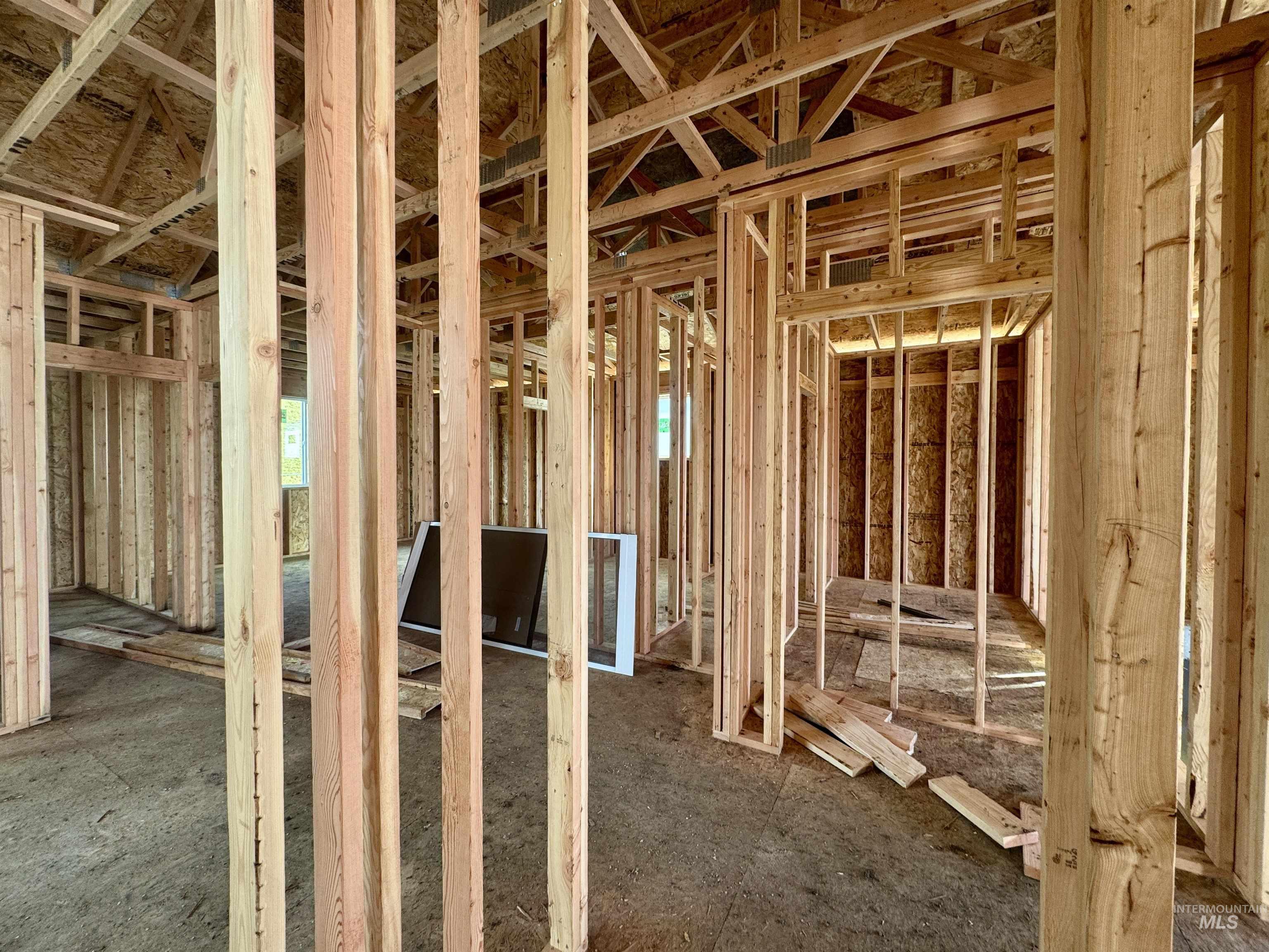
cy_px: 476
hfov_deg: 102.1
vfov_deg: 85.7
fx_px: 513
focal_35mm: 14
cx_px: 634
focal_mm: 2.22
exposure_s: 1/99
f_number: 2.2
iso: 125
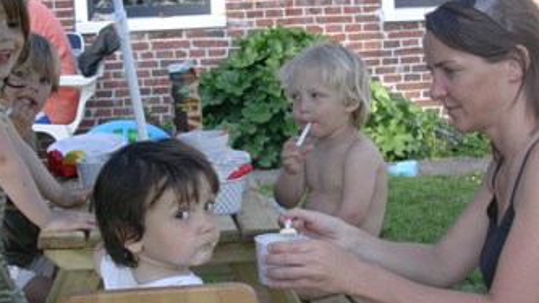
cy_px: 164
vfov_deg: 18.2
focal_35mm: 66
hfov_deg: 31.9
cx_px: 241
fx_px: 943
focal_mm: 6.7
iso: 70
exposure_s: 1/235
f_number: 2.9
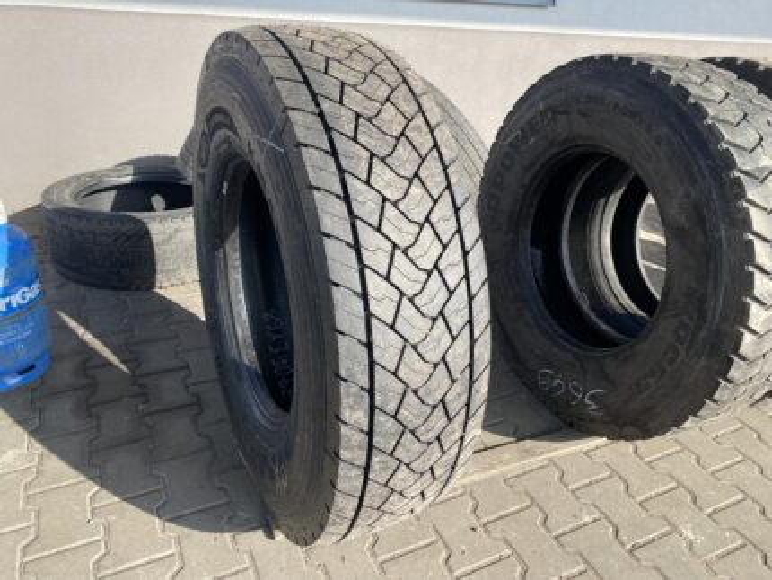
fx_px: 580
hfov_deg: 67.3
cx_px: 386
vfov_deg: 53.1
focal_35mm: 26
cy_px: 290
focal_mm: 4.25
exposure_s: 1/719
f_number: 1.8
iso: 32
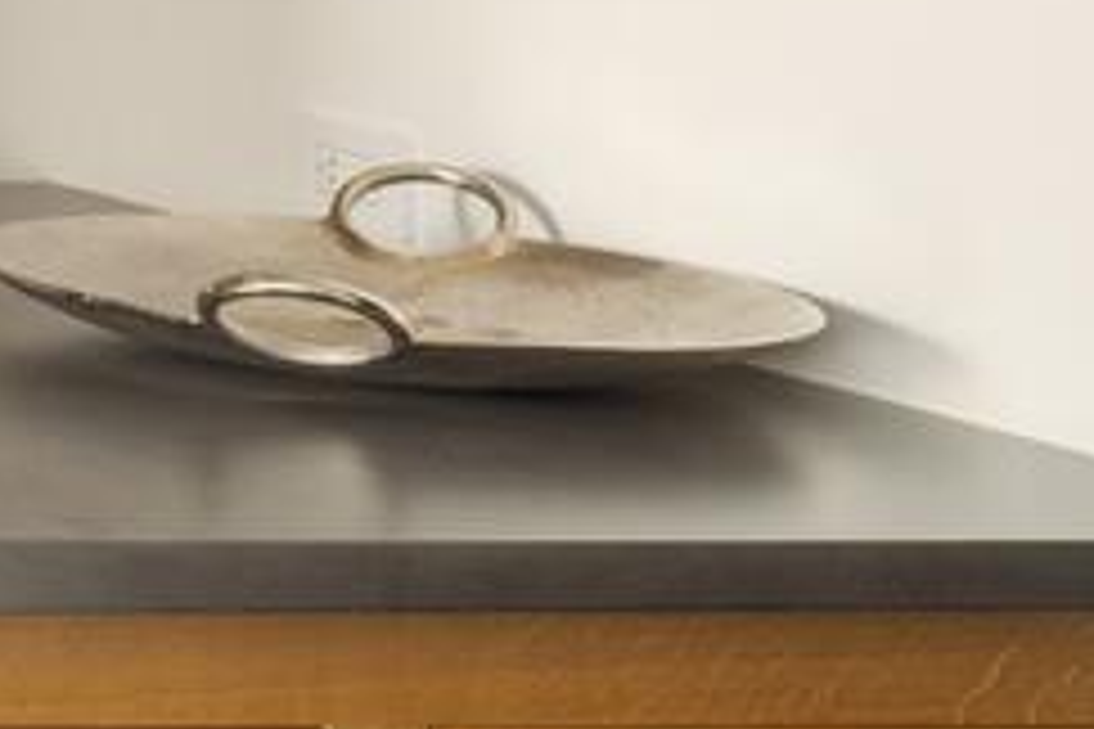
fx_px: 3191
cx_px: -1963
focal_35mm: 105
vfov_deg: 12.6
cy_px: -266
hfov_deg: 12.2
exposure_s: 1/1.43
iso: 800
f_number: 22
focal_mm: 17
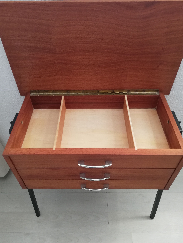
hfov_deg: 51.4
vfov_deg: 65.3
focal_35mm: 27
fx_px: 190
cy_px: 125
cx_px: 90
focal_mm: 3.81
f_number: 2.2
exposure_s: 1/33.3
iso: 250
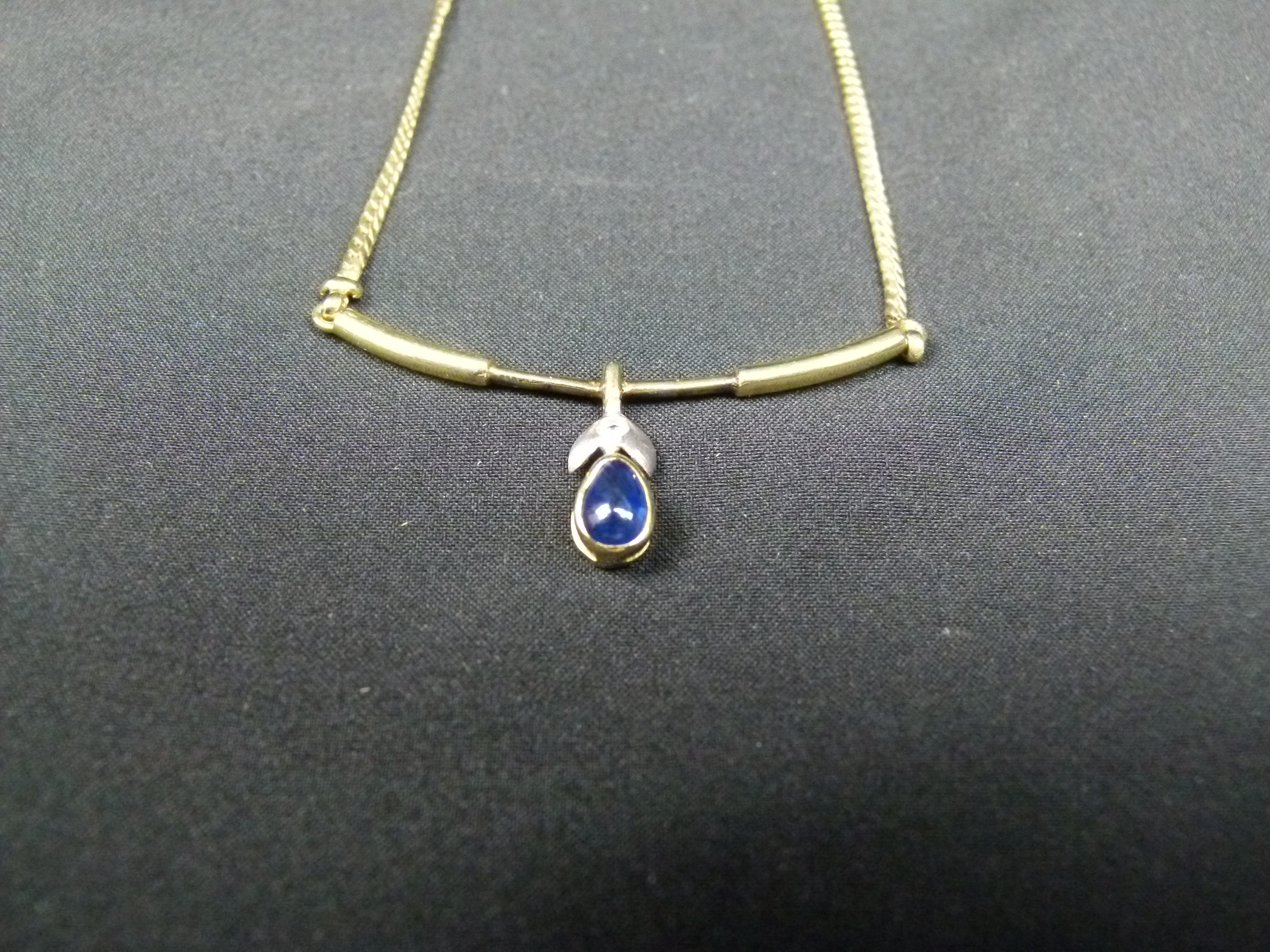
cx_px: 635
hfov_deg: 47.9
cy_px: 476
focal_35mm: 39
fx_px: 1431
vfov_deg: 36.8
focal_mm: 7
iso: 800
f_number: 3.1
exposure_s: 1/25
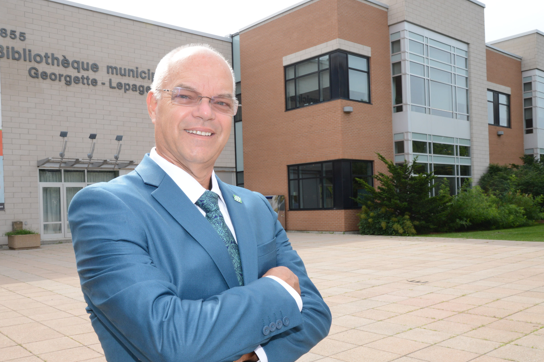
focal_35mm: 35
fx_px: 529
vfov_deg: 37.8
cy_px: 203
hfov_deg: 54.4
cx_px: 255
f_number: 18
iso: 1000
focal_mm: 30
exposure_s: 1/200
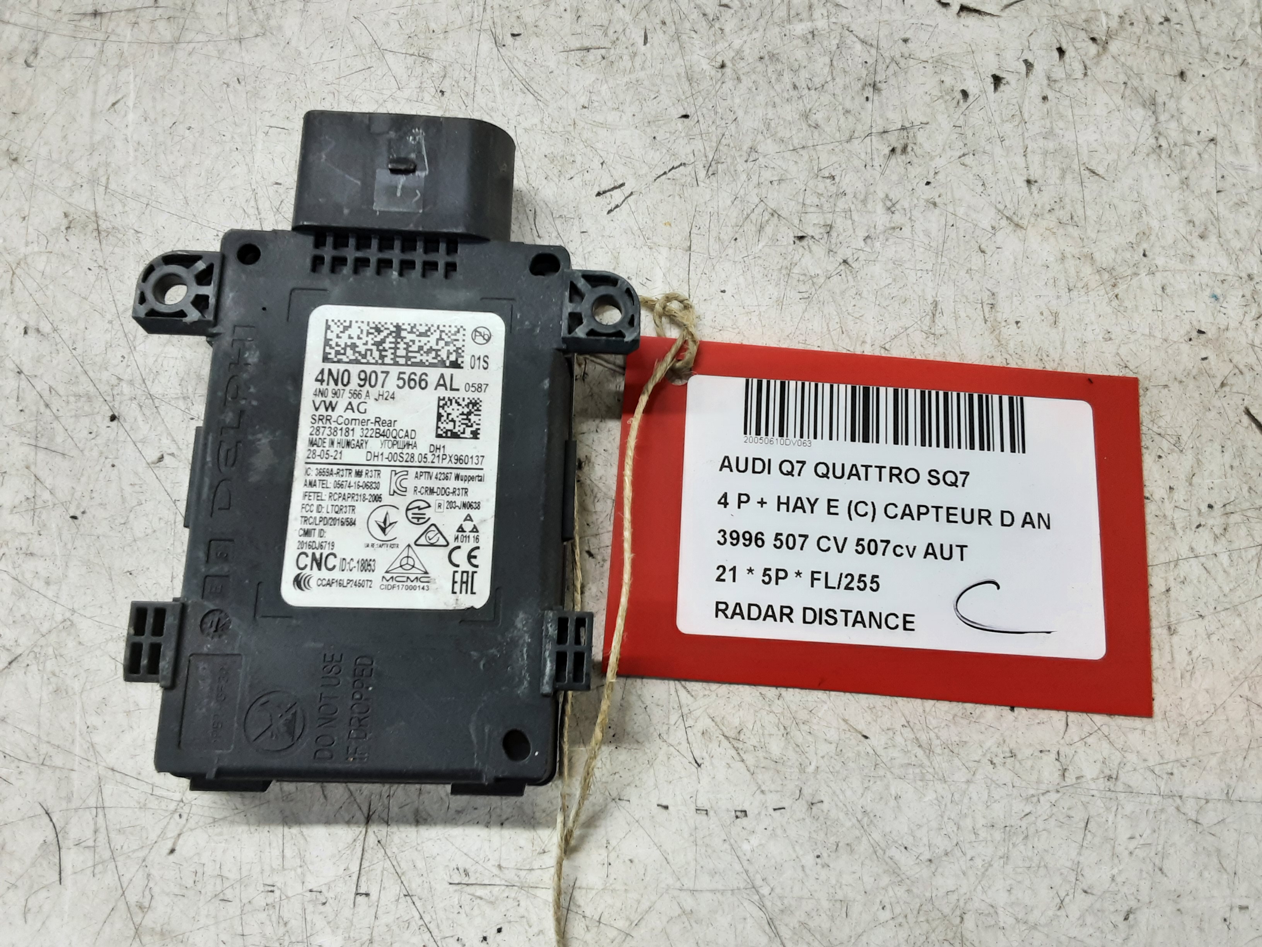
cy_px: 474
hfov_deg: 65.3
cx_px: 631
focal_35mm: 27
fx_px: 984
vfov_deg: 51.4
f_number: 1.9
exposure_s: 1/50
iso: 100
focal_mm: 2.91
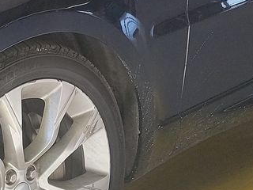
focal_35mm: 120
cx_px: -13
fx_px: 877
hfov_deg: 16.0
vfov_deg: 12.3
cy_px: 22
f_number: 1.8
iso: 53
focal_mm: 6.7
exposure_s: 1/119
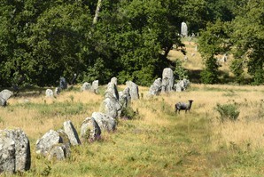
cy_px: 64
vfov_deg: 5.6
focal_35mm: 247
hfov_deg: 8.3
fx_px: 1812
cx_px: 144
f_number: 11
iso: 200
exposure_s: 1/250
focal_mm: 175
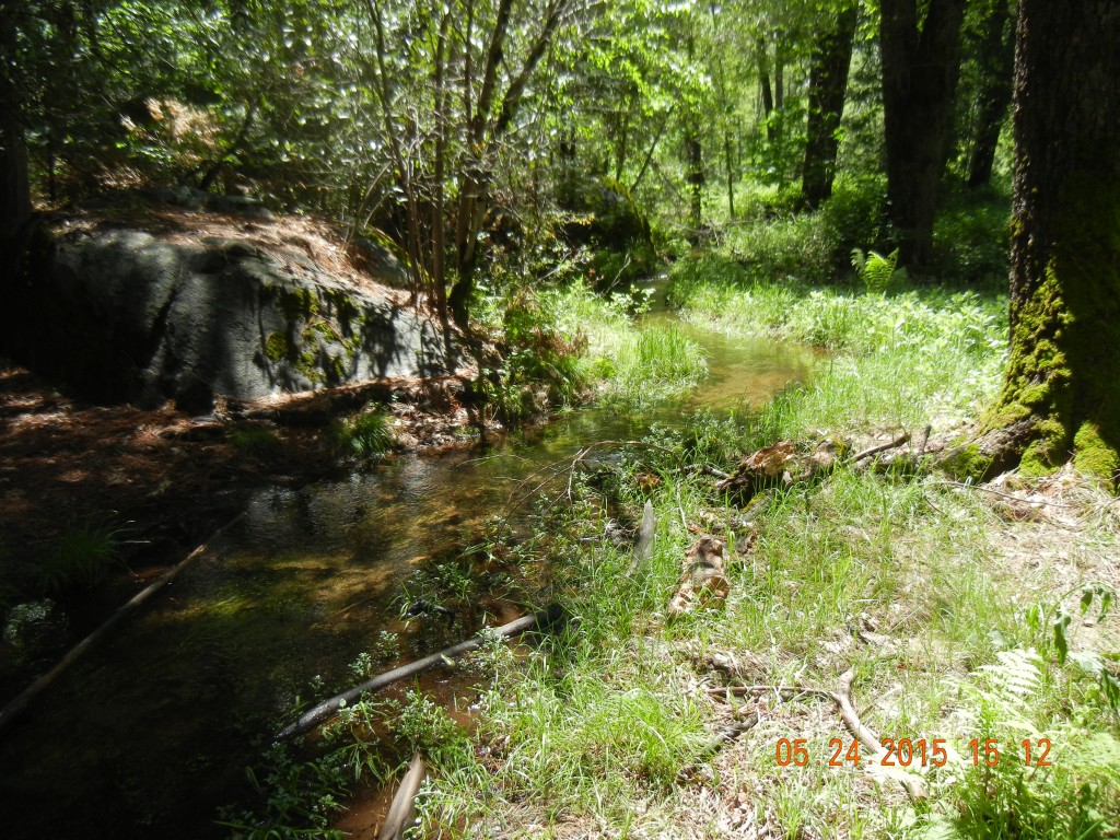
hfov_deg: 60.0
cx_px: 560
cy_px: 420
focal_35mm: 30
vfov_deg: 46.8
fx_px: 971
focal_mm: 5.4
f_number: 3.5
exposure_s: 1/327
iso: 160
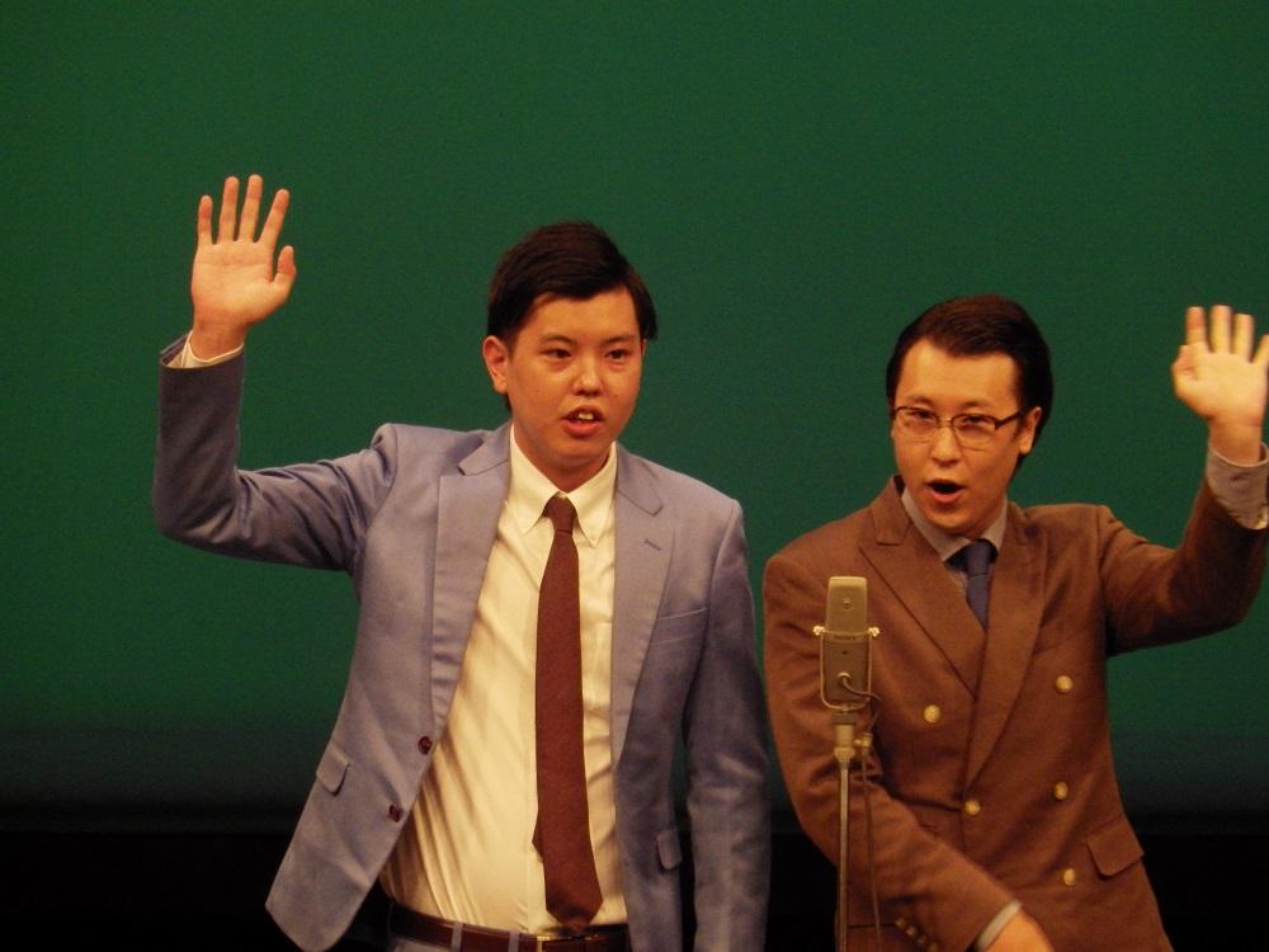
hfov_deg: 3.4
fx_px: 21262
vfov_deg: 2.6
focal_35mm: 580
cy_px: 476
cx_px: 634
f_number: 5.9
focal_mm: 104
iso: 800
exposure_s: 1/125
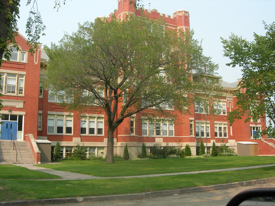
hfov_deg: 49.0
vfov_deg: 37.7
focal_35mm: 38
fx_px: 302
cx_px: 138
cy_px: 103
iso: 64
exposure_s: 1/324
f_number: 4.8
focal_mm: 7.8
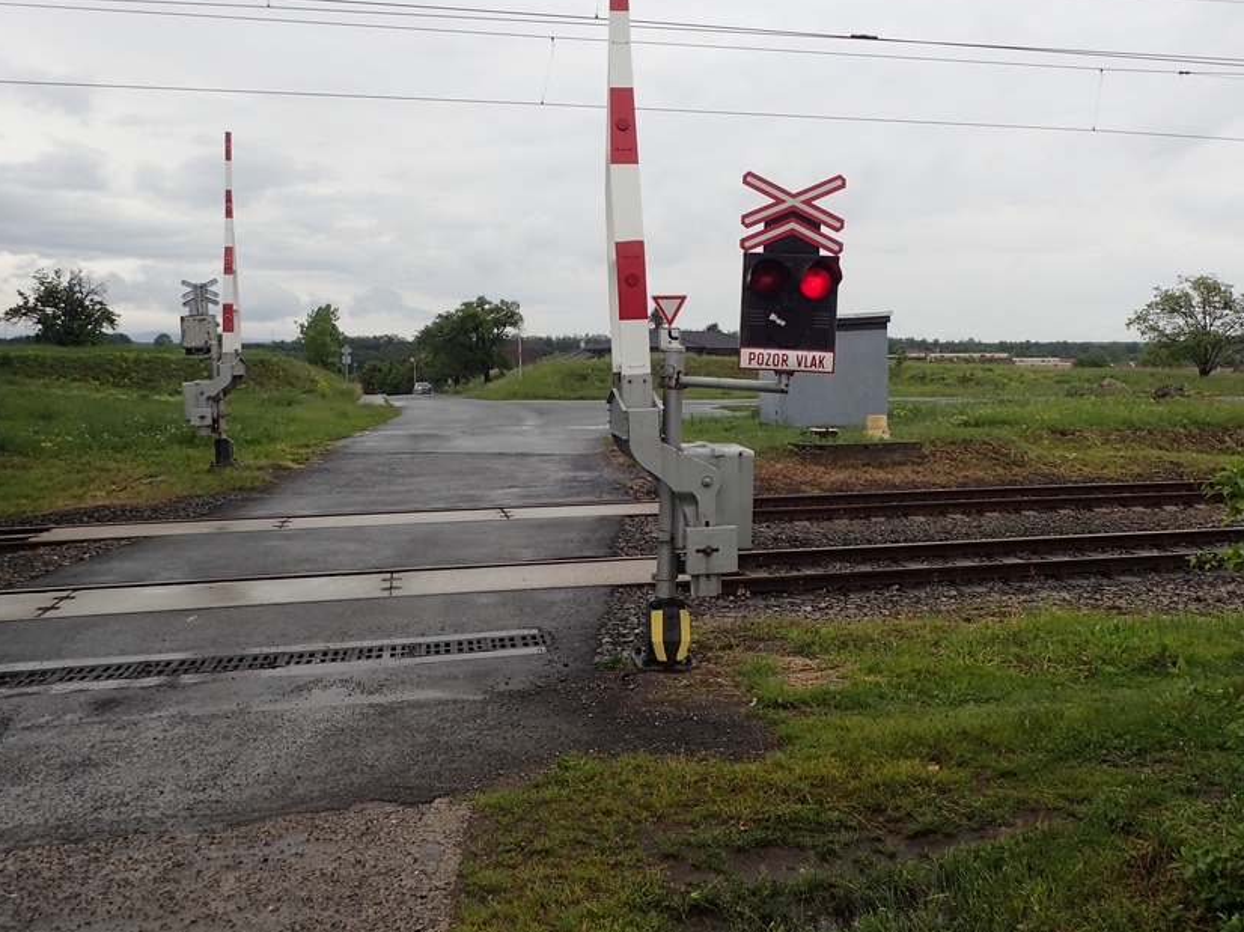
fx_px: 1114
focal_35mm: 31
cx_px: 715
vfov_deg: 45.3
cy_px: 413
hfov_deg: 58.1
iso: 100
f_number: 2.8
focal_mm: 4.5
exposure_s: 1/1000
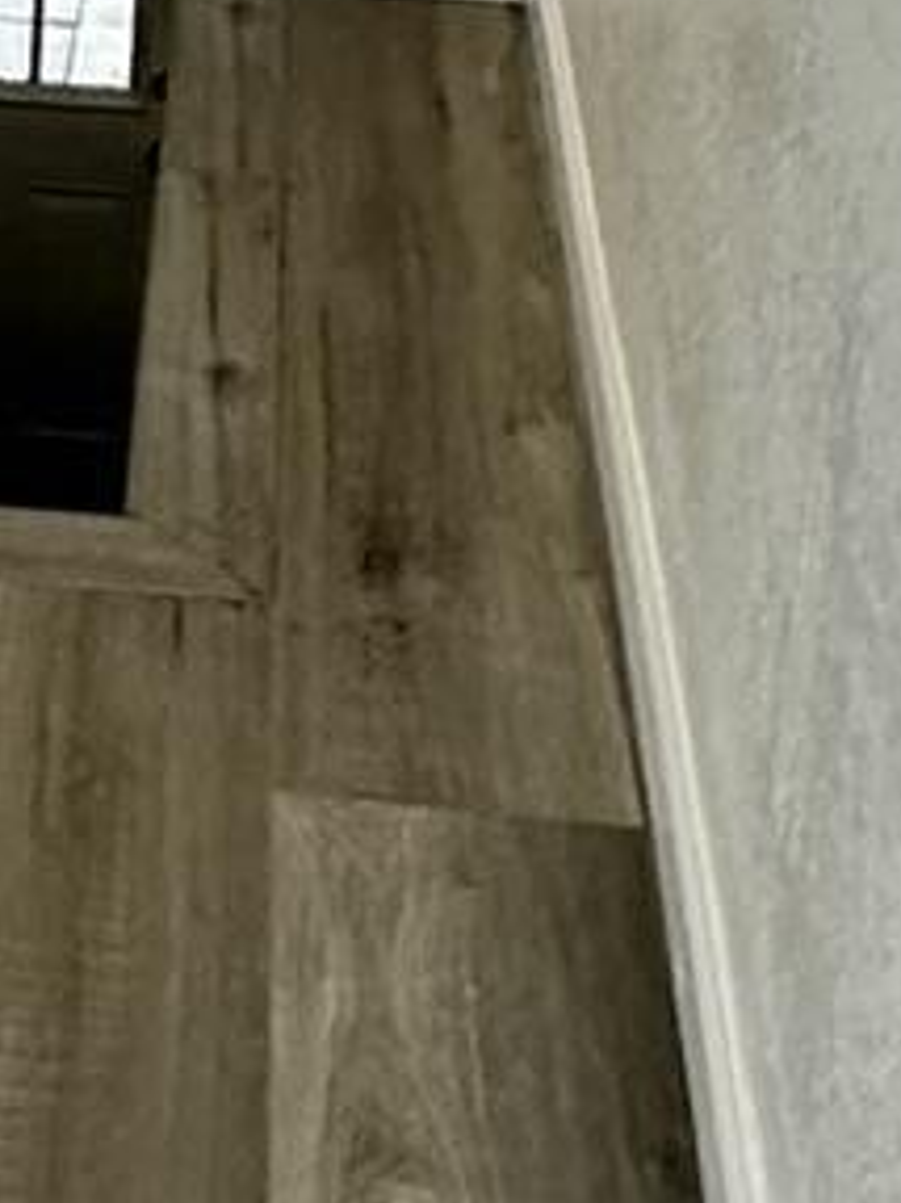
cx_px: -373
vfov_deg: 18.7
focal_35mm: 100
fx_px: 3473
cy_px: -201
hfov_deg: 14.0
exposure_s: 1/60
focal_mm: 2.22
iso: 250
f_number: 2.2
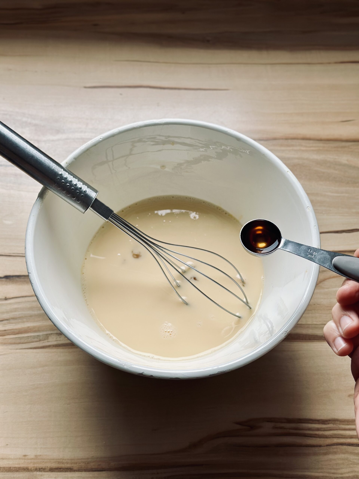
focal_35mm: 48
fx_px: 664
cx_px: 180
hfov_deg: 30.3
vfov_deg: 39.7
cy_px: 240
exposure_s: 1/121
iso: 64
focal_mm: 6.86
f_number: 1.78
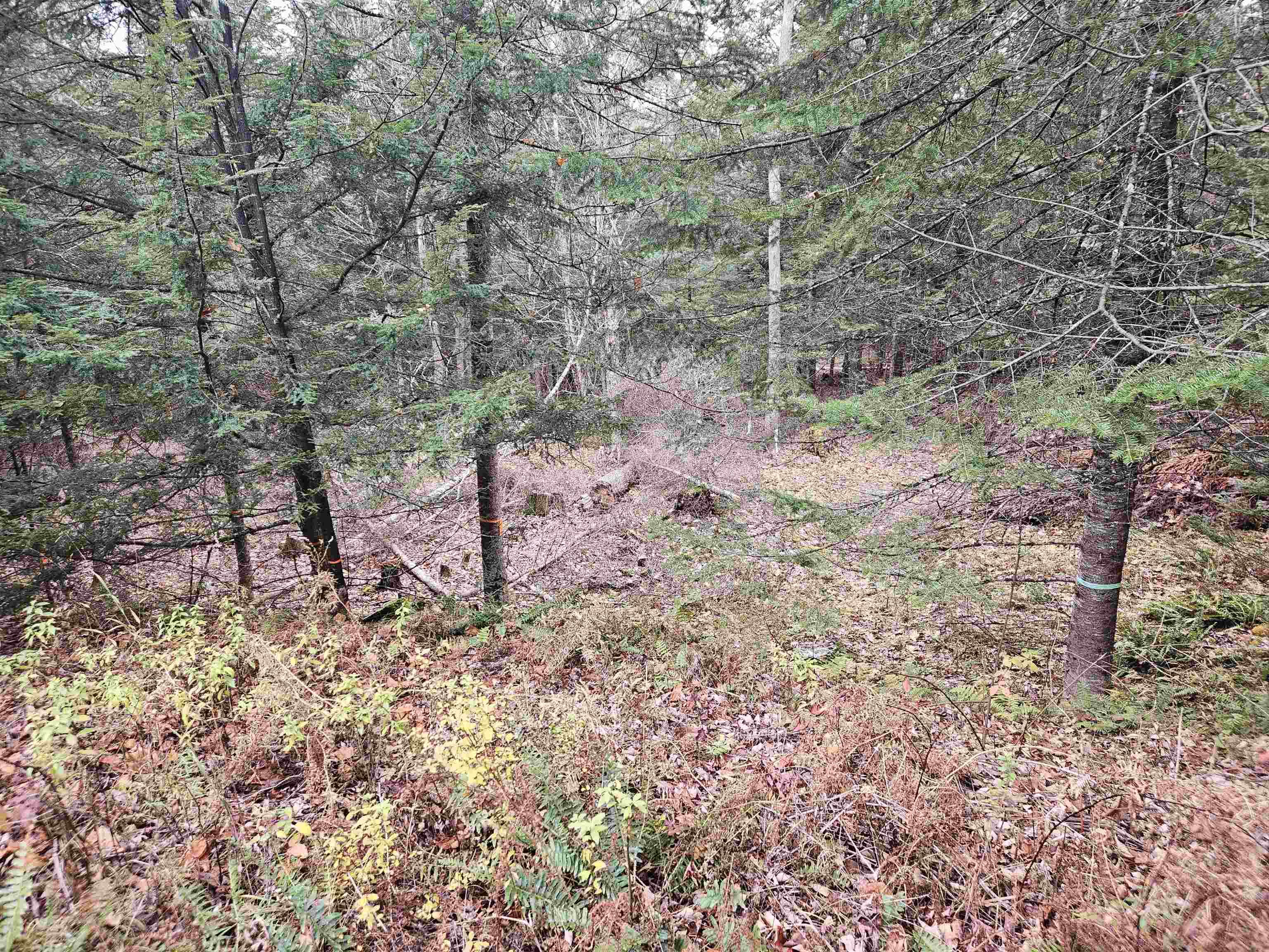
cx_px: 634
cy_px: 476
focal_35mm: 23
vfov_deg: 58.9
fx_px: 843
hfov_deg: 73.9
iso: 100
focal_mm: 5.4
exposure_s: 1/60
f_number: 1.8
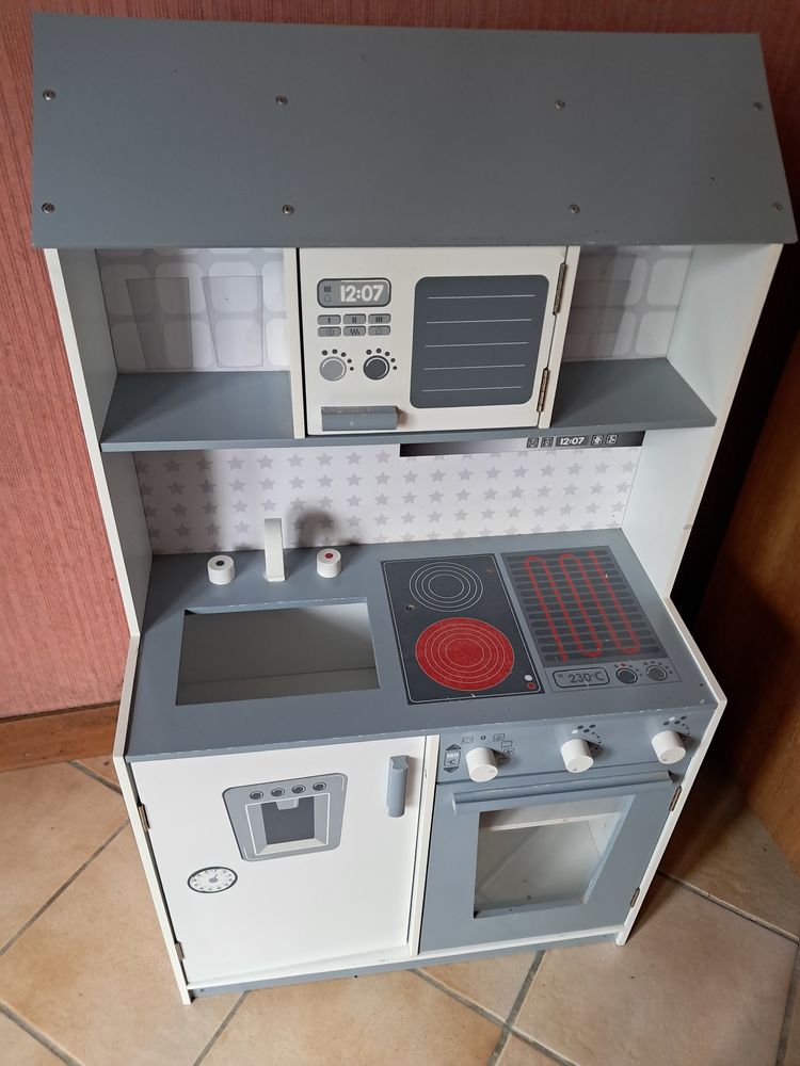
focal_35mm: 27
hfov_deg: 51.4
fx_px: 832
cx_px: 400
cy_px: 533
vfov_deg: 65.3
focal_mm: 4
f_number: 1.8
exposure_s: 1/50
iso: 500
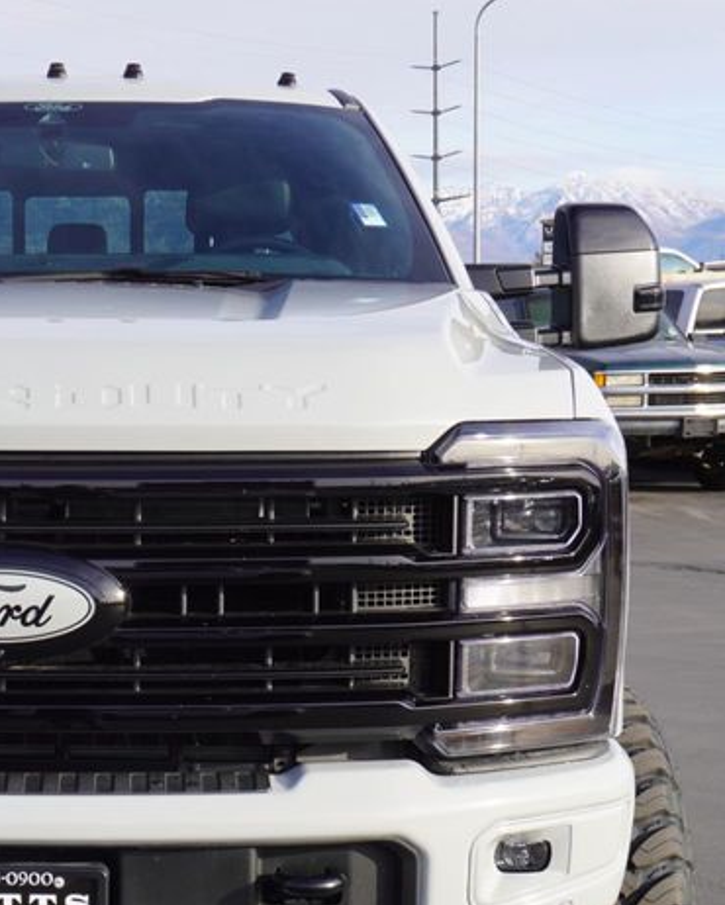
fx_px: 2092
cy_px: 650
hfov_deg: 19.2
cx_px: 24
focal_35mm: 78
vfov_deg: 24.2
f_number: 8
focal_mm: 25
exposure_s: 1/100
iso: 100
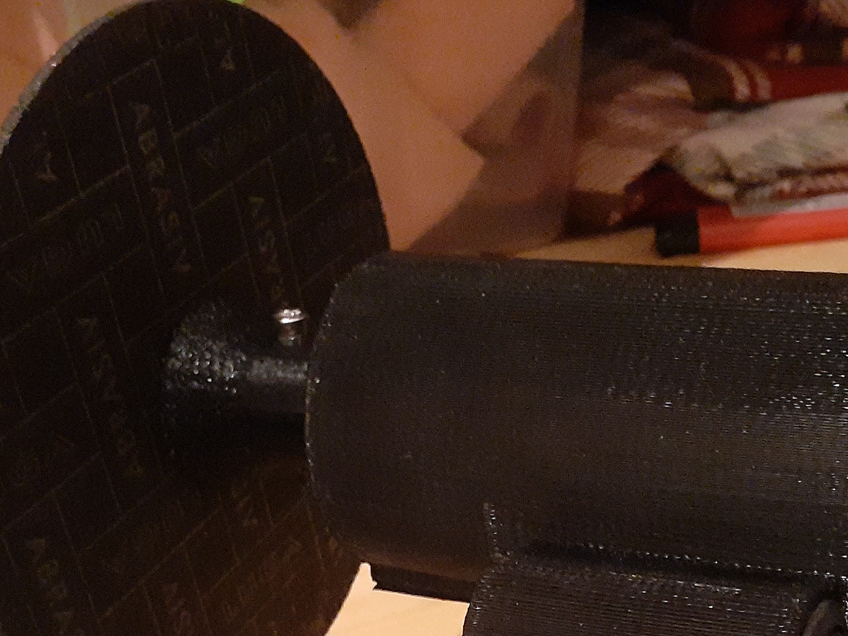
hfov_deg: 31.6
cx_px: 520
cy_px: 662
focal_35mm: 61
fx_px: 1494
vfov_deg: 22.9
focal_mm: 3.6
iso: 1250
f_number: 1.9
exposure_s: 1/20
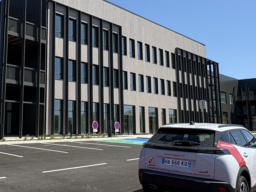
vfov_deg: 35.0
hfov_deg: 43.8
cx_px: 56
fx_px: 303
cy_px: 76
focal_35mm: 41
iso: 50
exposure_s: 1/1048
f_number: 2.2
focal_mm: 2.22
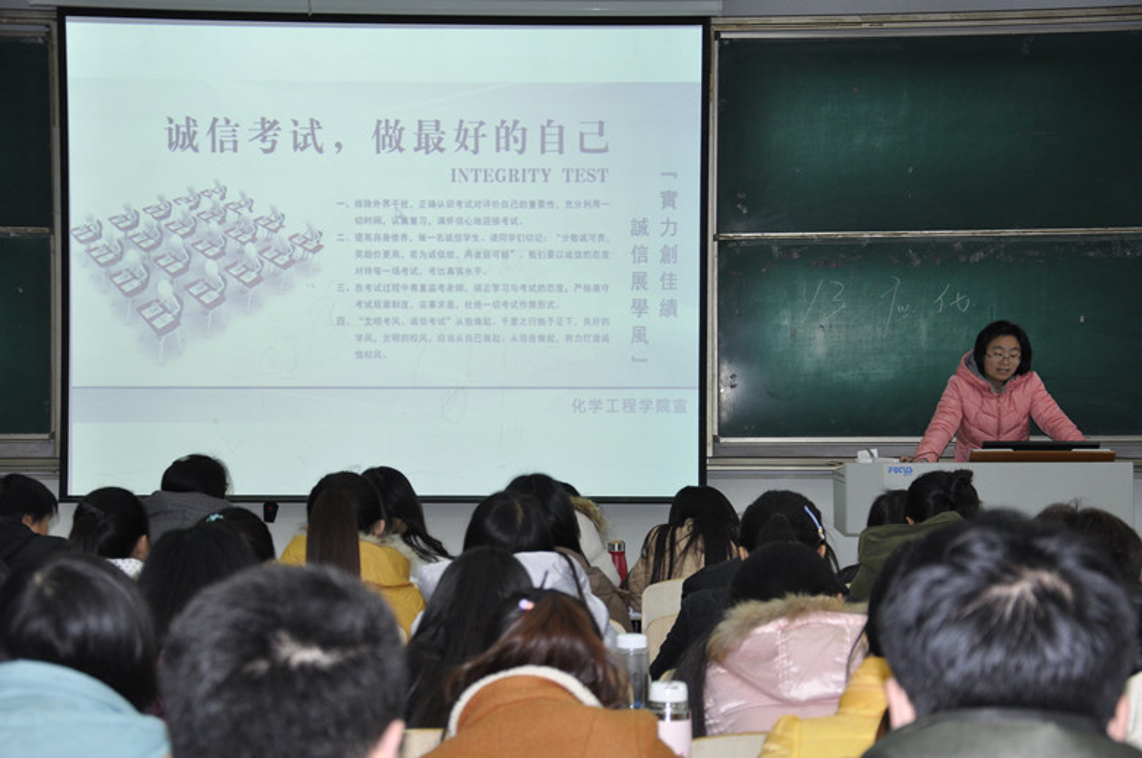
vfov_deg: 18.9
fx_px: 2281
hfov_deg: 28.1
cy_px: 379
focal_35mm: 72
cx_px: 571
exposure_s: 1/60
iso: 500
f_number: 4.8
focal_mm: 48
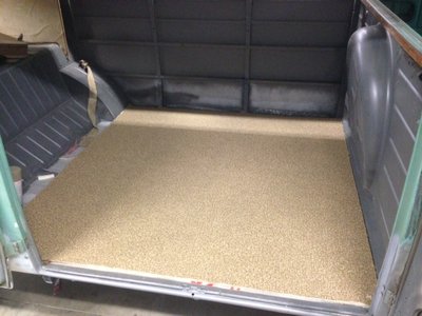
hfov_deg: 55.4
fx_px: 402
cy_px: 158
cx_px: 211
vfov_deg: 42.9
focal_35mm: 33
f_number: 2.4
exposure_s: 1/20
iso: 400
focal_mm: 4.13
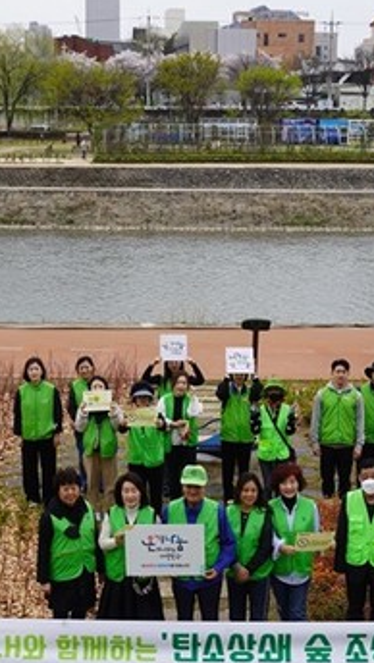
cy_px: 359
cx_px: 202
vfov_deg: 33.3
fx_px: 1107
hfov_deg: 19.2
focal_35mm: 63
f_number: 9
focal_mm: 23
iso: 100
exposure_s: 1/125
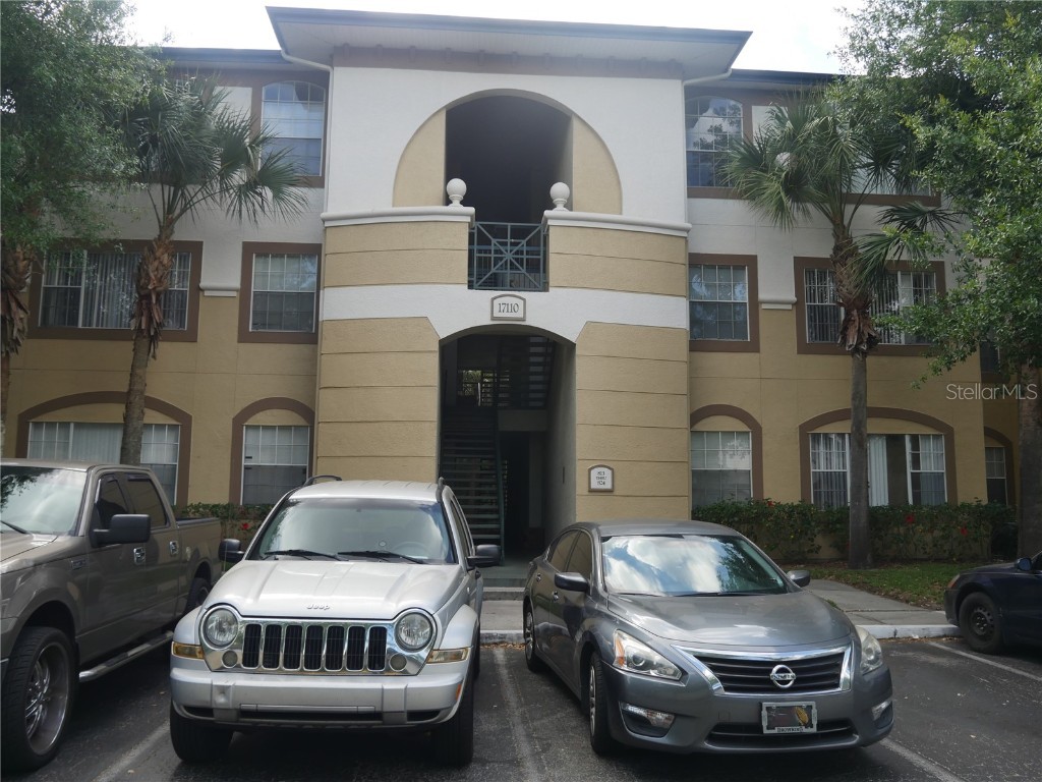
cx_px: 521
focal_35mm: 28
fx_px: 843
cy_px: 391
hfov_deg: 63.4
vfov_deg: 49.7
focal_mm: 14
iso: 200
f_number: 5.6
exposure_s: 1/320
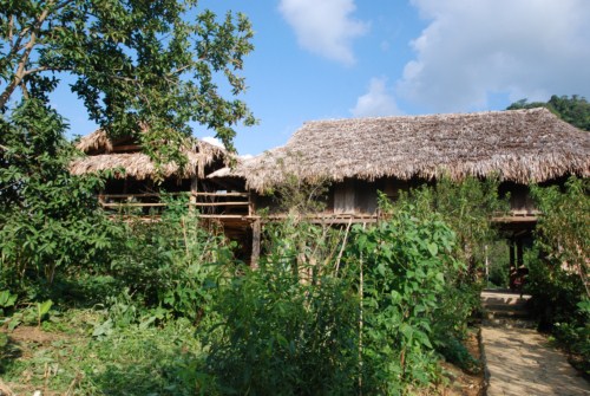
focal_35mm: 48
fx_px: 788
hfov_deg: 41.1
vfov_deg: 28.2
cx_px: 295
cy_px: 198
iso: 400
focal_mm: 32
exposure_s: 1/320
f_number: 9
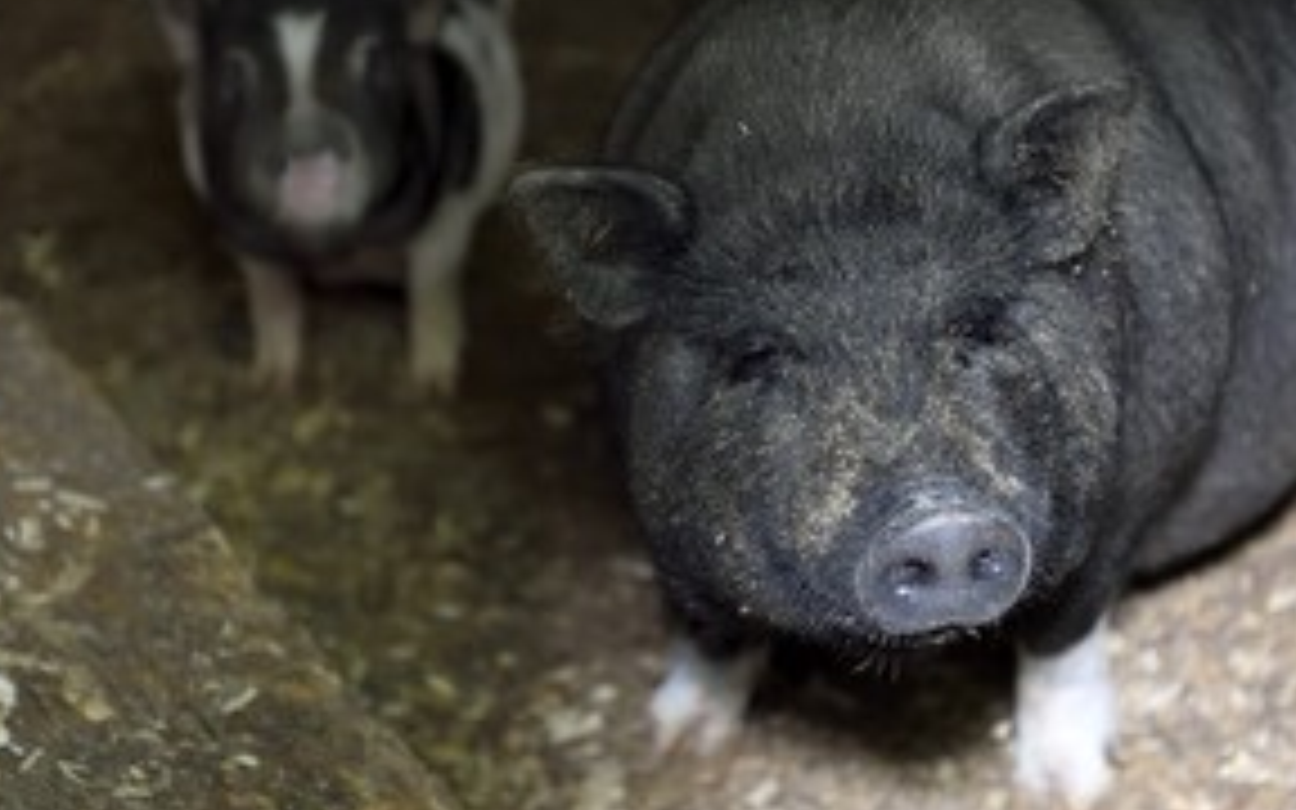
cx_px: 662
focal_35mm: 92
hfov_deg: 22.6
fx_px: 3249
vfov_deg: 14.2
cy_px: 234
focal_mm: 62
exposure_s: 1/10
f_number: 2.8
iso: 1600
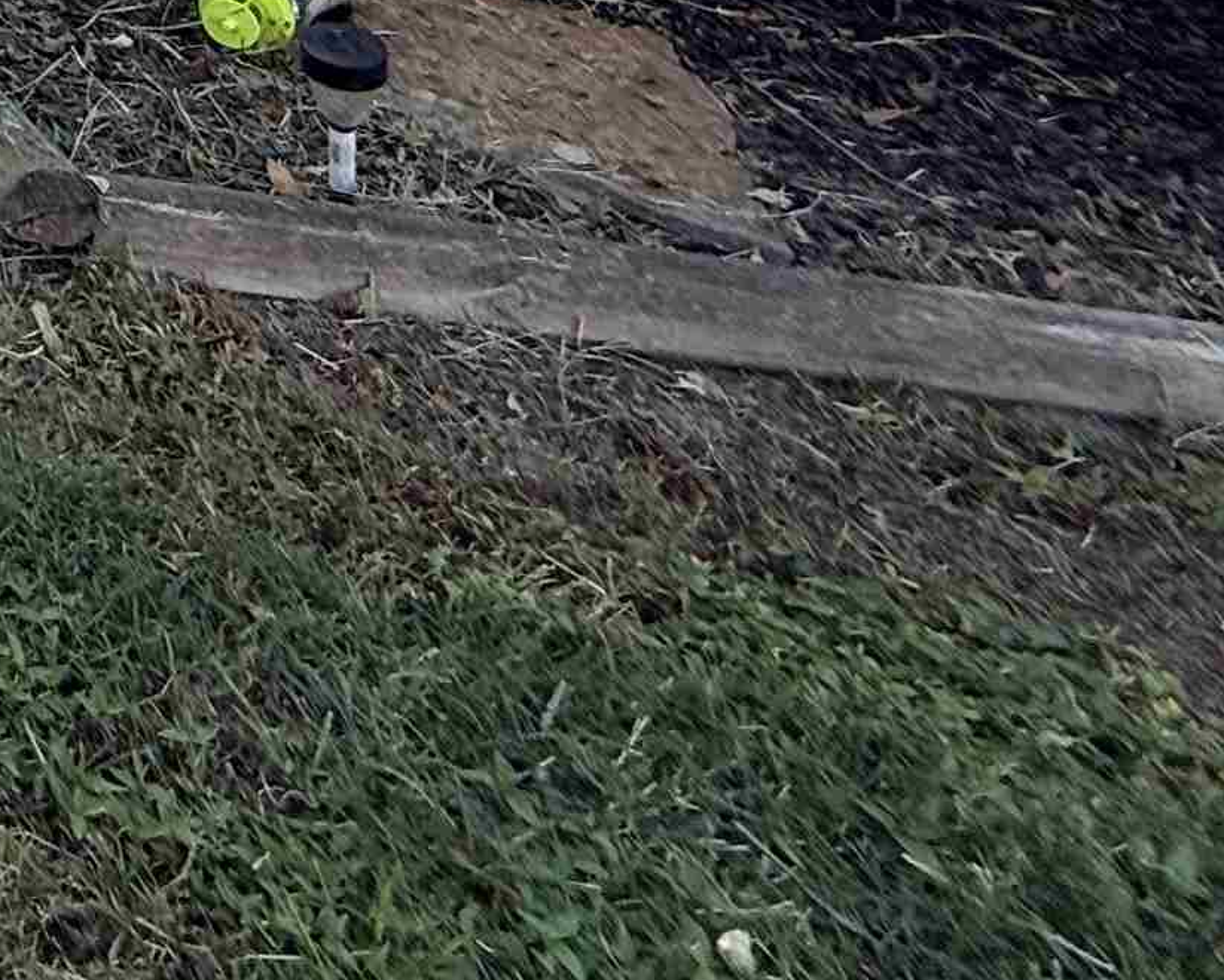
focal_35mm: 51
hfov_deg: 21.6
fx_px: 1848
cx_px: -1023
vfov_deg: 23.4
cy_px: -519
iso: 64
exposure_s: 1/760
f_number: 2.2
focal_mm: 2.22
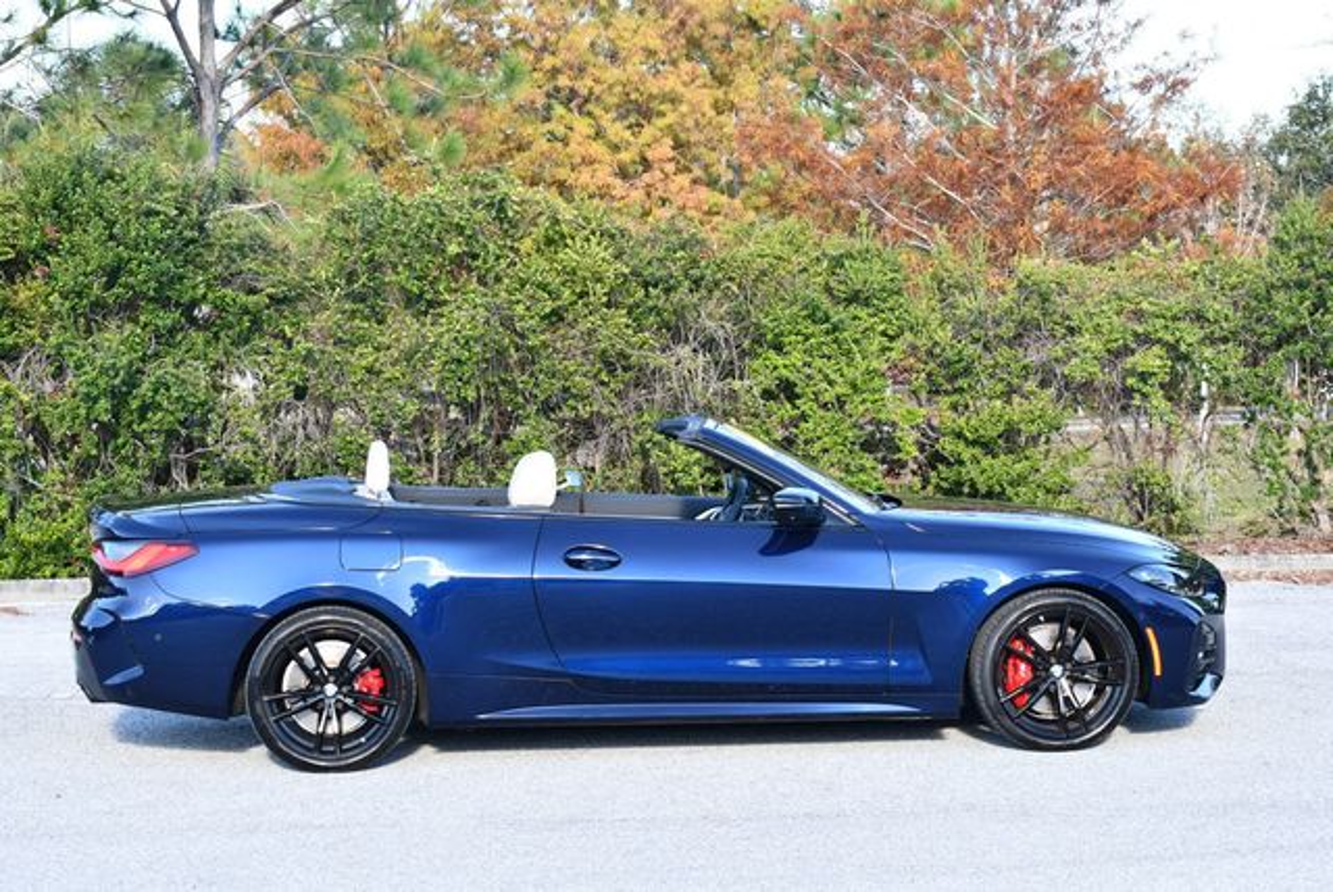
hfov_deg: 25.3
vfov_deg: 17.1
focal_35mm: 80
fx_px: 2965
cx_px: 666
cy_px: 446
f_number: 5.6
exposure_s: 1/250
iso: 400
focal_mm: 40
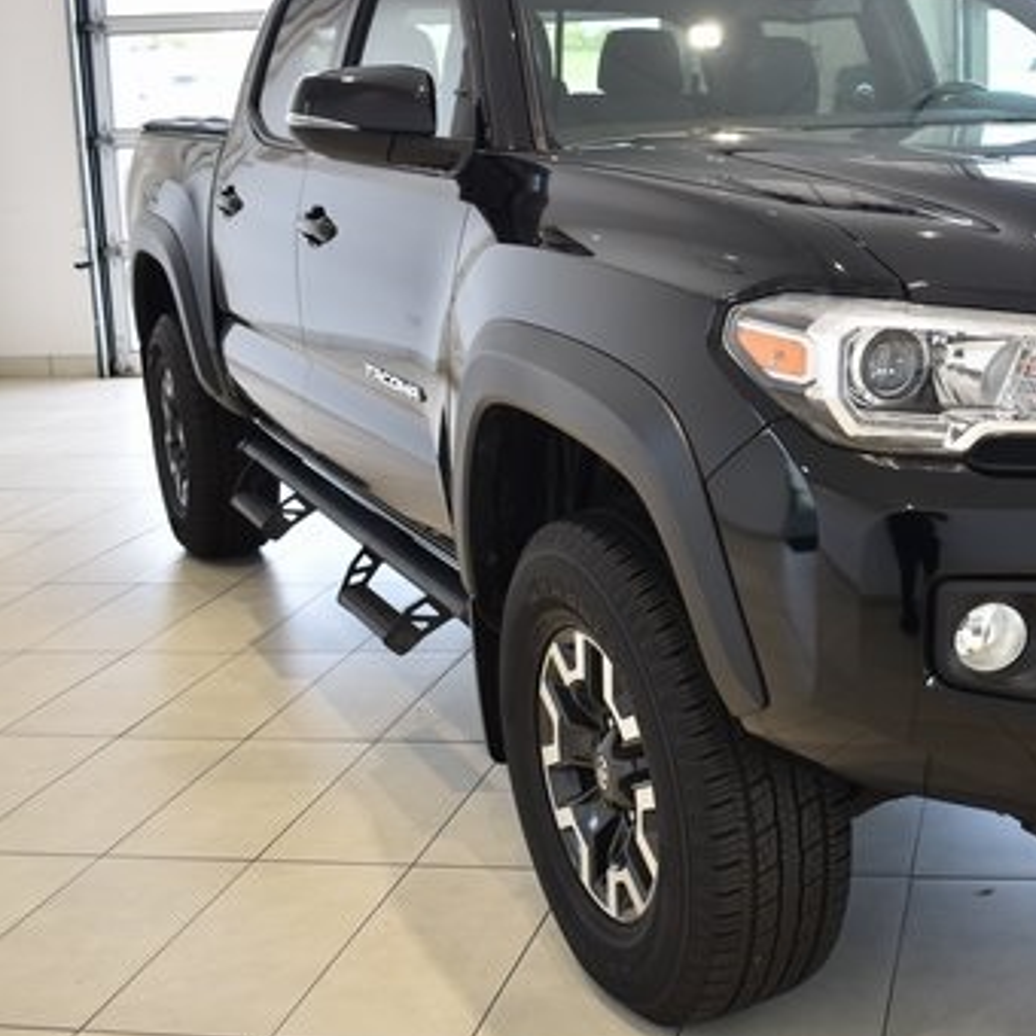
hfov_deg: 33.6
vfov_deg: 35.2
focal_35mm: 48
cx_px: 923
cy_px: 416
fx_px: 1625
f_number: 3.8
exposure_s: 1/30
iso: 110
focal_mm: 20
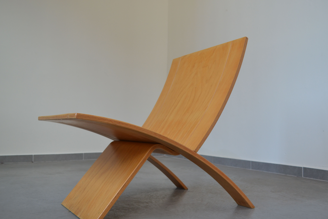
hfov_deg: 53.1
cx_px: 164
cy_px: 110
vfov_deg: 36.9
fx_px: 328
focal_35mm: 36
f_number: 5
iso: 400
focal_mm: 24
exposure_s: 1/100
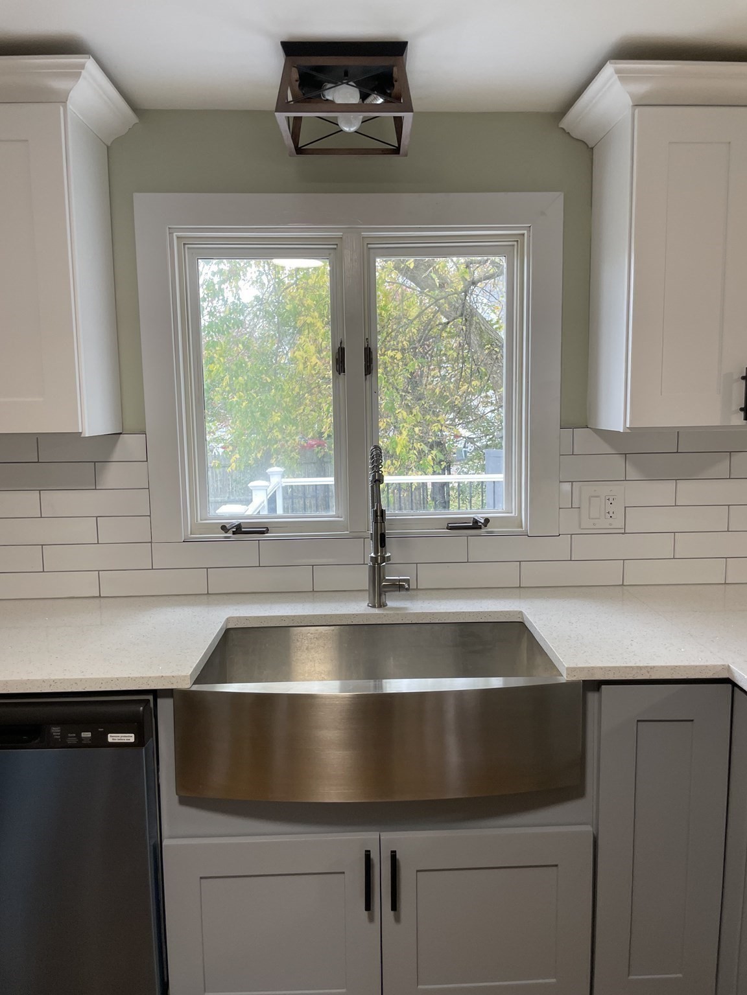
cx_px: 374
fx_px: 748
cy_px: 498
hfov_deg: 53.1
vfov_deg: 67.3
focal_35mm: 26
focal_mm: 4.2
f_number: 1.6
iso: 125
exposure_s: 1/120
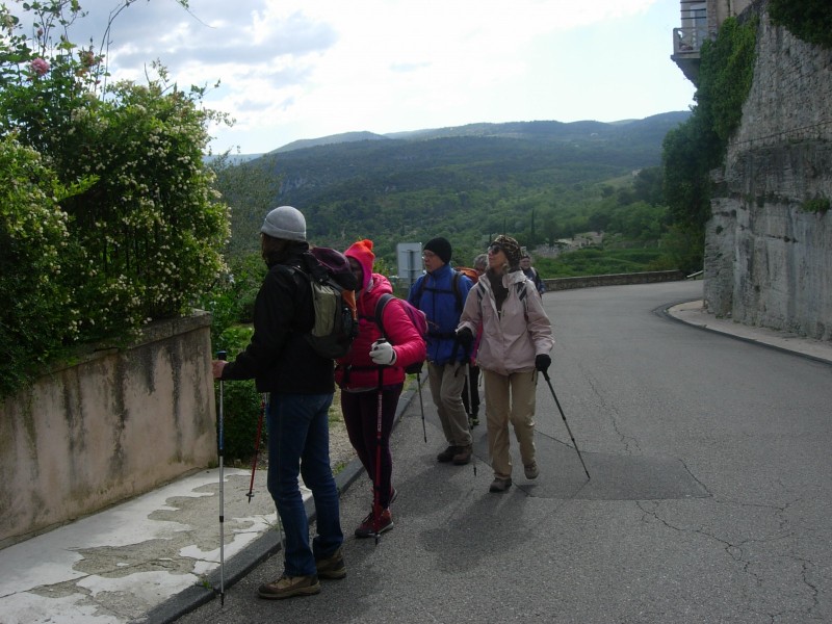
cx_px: 416
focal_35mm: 38
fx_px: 913
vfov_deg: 37.7
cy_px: 312
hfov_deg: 49.0
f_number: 4.8
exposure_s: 1/443
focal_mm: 7.8
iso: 64
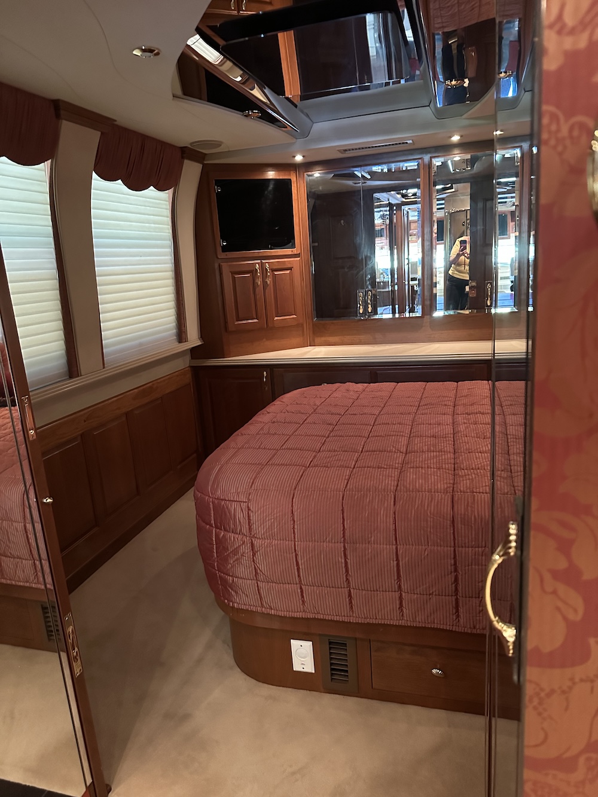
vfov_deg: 71.6
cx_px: 299
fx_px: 553
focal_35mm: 24
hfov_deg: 56.8
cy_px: 398
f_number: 1.78
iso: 1000
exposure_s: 1/38
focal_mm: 6.86
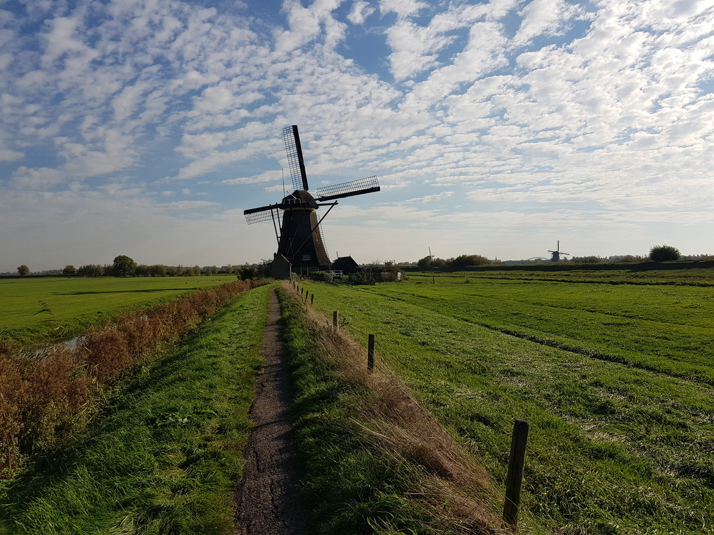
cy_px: 268
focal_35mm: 26
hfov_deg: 67.3
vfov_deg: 53.1
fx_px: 536
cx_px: 357
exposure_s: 1/4768
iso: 40
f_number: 1.7
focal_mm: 4.3
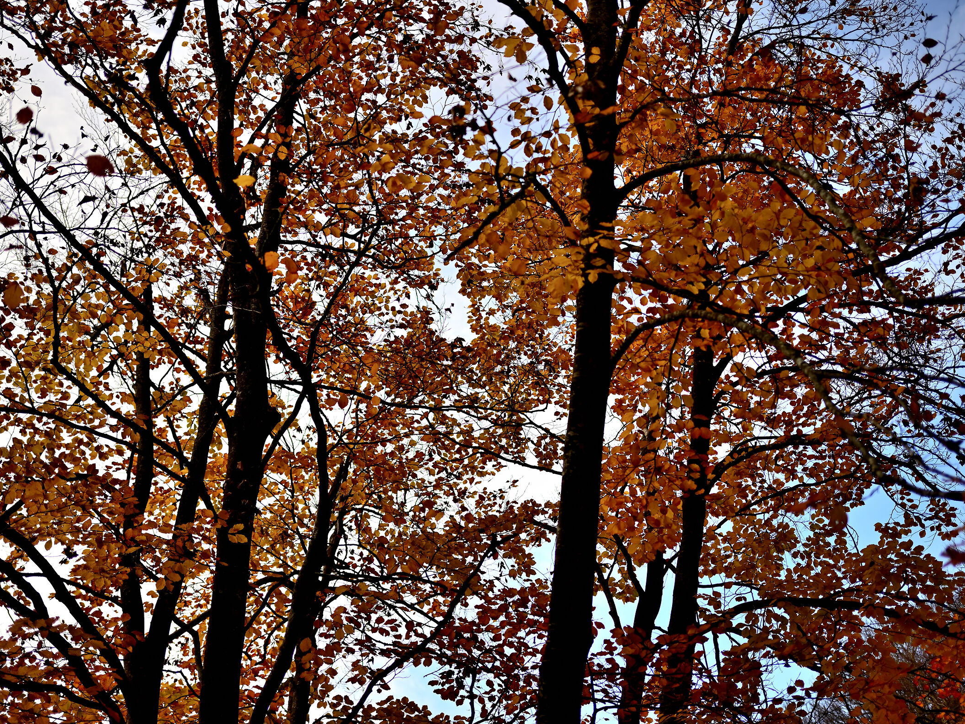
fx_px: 1227
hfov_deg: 42.9
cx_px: 447
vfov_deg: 32.9
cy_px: 357
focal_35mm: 44
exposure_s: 1/1000
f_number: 2
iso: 100
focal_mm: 40
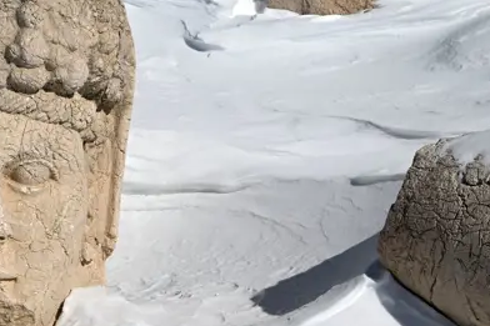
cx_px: -46
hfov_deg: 12.9
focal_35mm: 157
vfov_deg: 8.7
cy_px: 150
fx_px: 2136
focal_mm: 70
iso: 200
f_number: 8
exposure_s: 1/2500
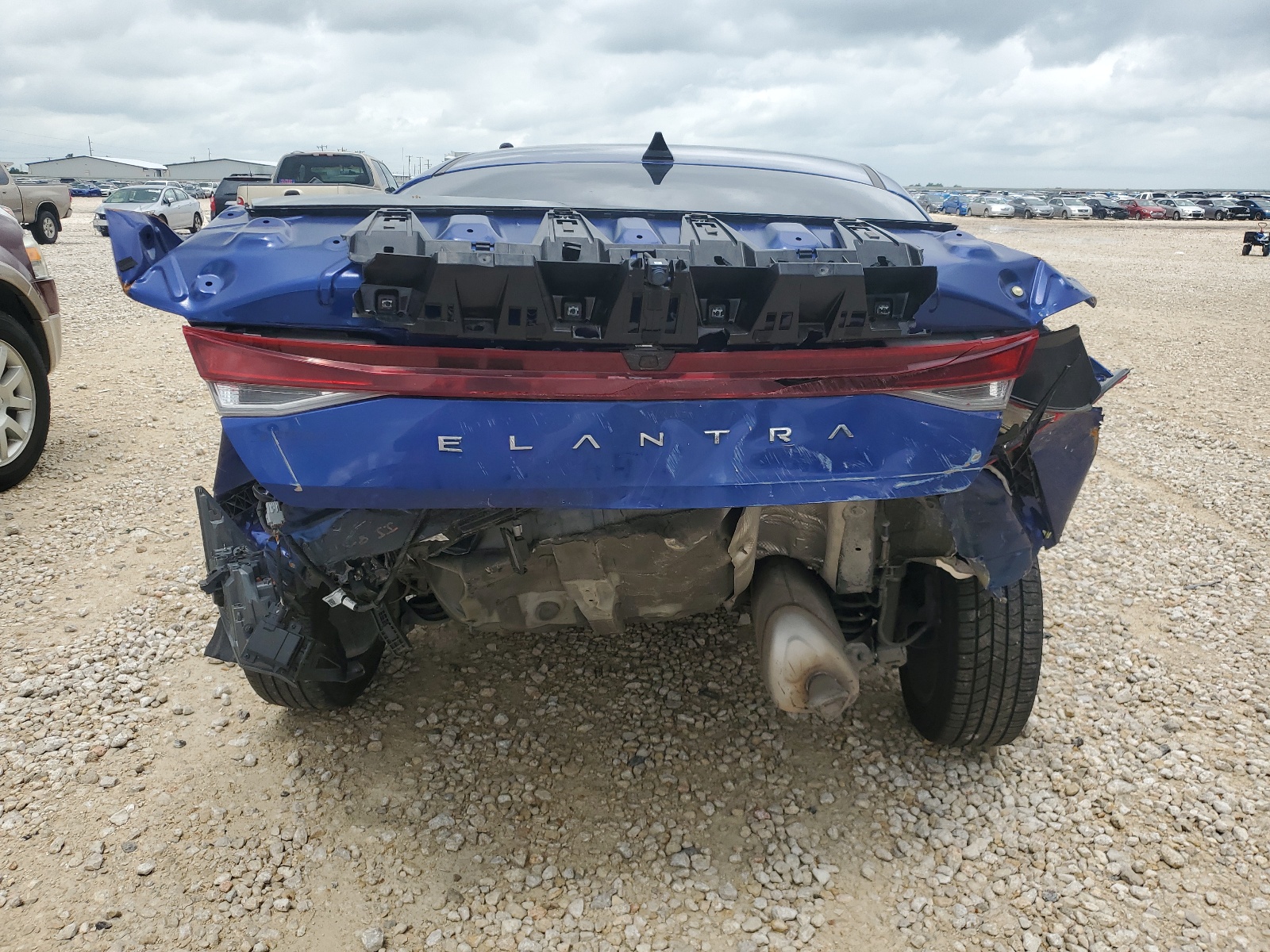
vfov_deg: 53.1
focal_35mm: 26
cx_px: 635
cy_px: 476
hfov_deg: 67.3
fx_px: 954
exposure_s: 1/2000
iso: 50
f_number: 1.5
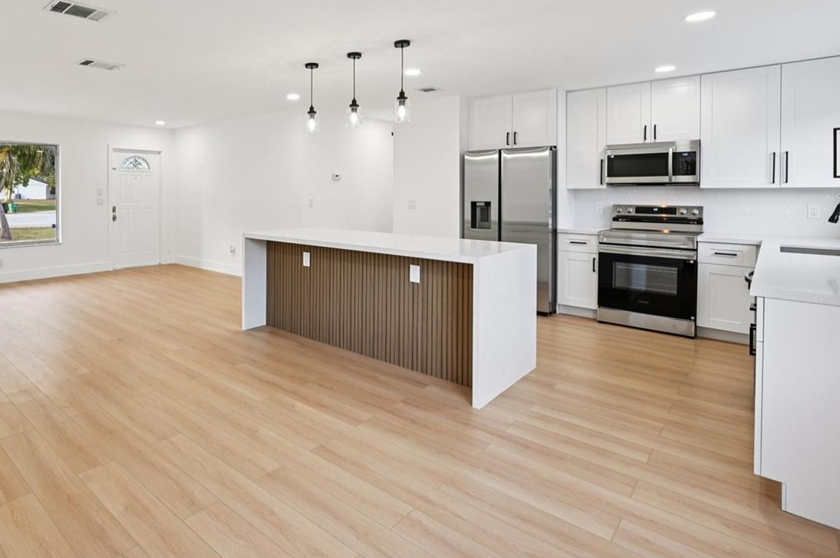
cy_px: 198
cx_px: 302
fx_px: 466
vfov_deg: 60.7
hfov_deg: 82.0
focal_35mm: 20
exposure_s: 1/100
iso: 1000
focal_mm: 14
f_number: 8
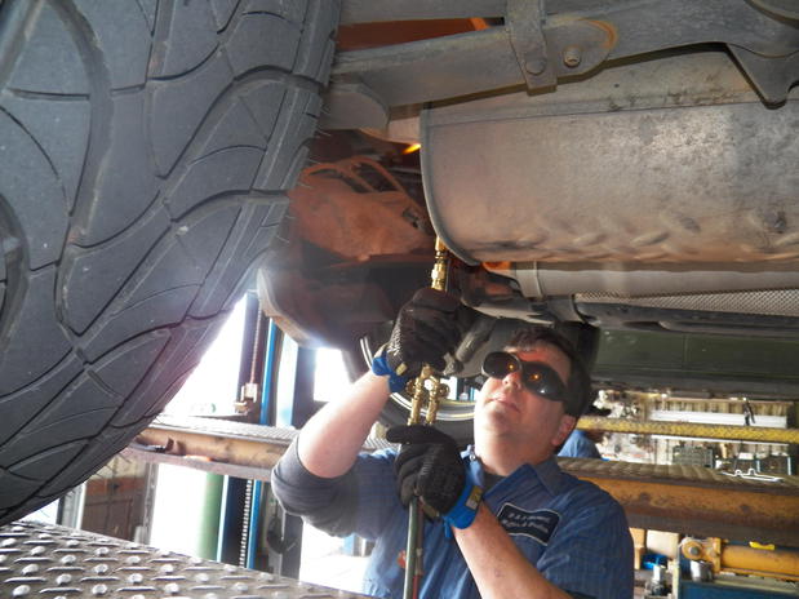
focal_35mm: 28
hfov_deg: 63.5
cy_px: 300
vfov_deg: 49.7
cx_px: 400
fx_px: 646
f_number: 2.8
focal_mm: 4.9
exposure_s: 1/30
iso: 125
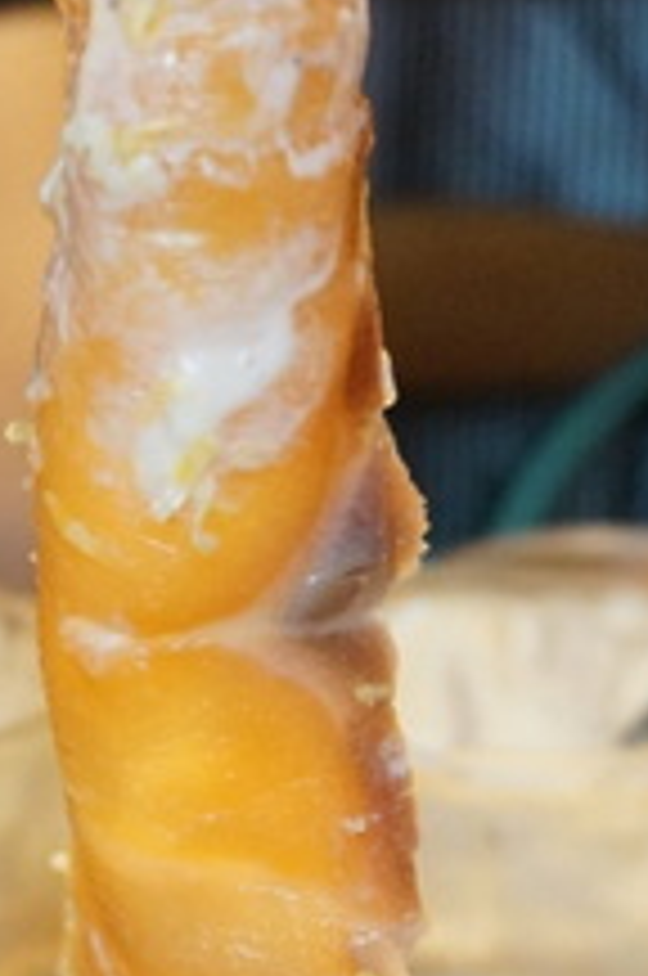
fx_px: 3480
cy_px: 994
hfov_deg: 10.6
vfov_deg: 15.7
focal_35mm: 128
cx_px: 187
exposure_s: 1/60
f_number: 4.5
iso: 3200
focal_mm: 29
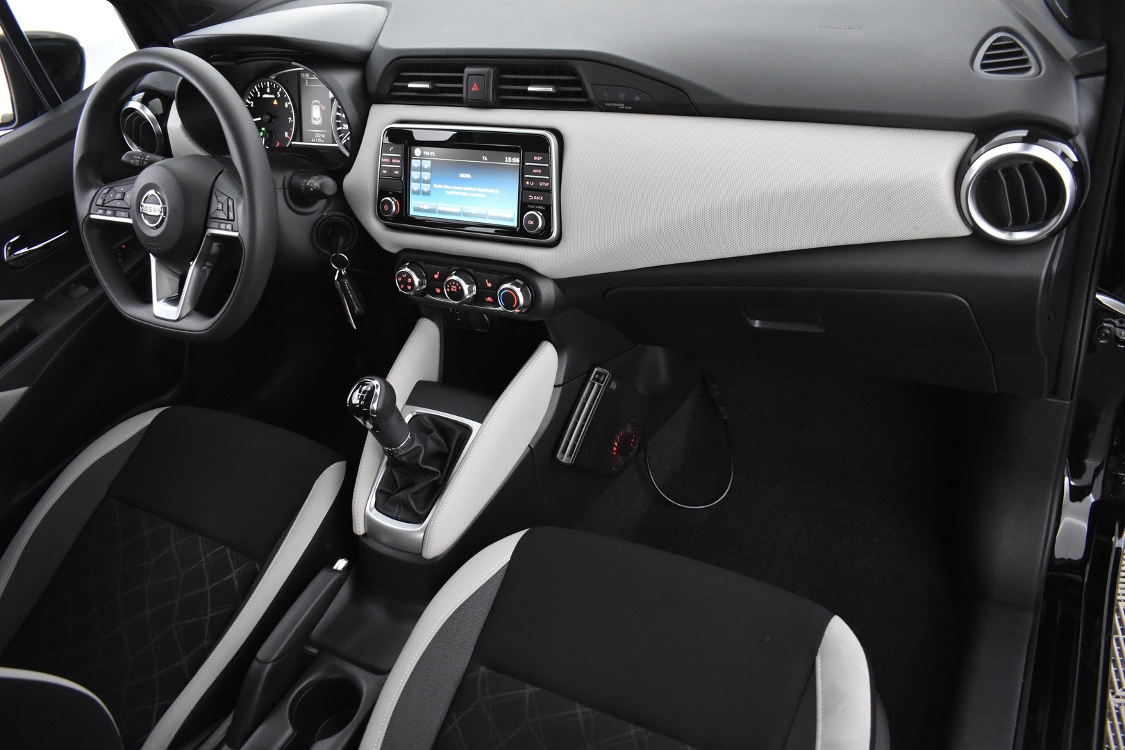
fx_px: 844
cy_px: 375
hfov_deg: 67.4
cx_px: 562
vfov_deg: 47.9
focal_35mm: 27
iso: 3200
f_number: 3.5
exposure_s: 1/30
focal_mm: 18
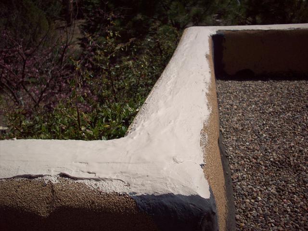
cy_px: 116
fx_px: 329
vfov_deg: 38.7
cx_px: 154
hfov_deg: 50.1
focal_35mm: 37
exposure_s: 1/1100
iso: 80
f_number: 5.6
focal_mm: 6.2
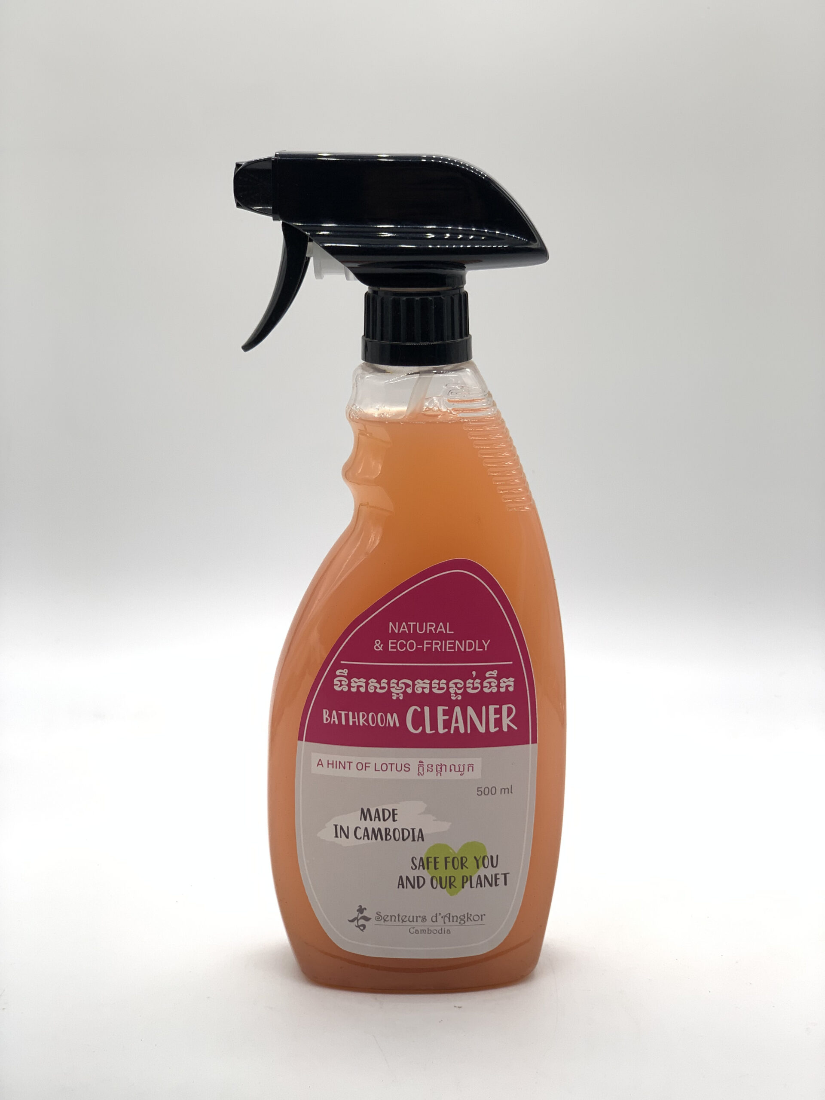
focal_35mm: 52
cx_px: 412
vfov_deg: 36.8
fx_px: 1652
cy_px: 550
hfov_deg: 28.0
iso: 25
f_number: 2.4
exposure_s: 1/121
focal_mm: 6
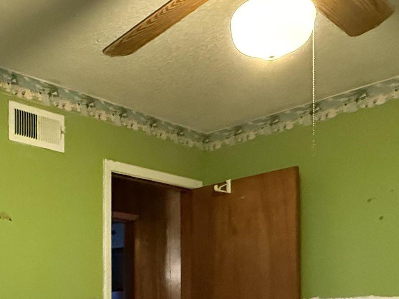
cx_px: 91
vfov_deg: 28.2
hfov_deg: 38.5
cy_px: 306
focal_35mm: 48
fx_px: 553
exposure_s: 1/40
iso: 1250
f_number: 2.2
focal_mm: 2.22
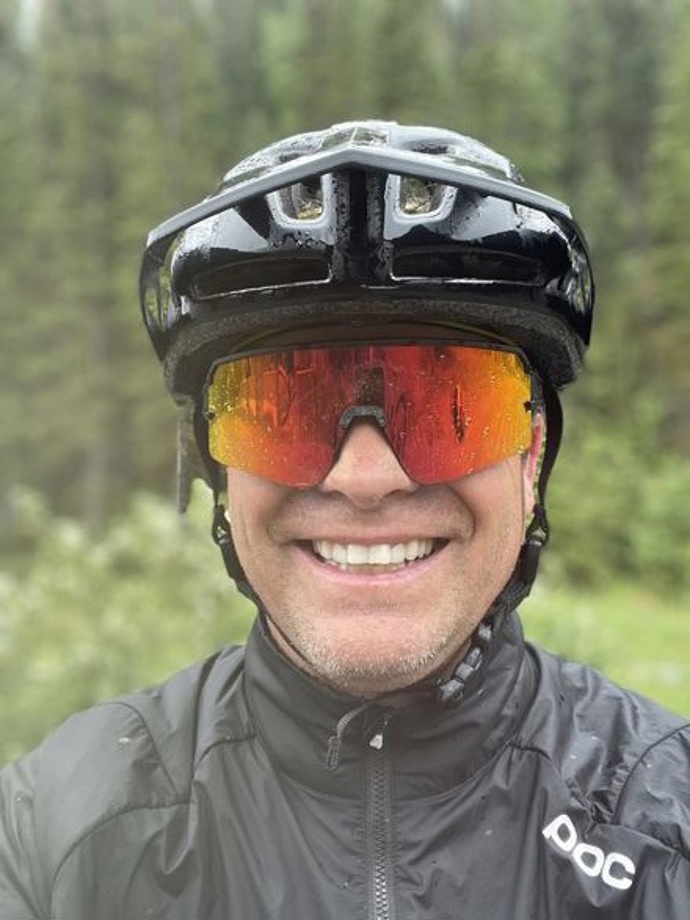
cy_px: 460
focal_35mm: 30
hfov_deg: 46.8
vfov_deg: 60.0
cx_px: 345
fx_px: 798
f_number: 2.2
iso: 32
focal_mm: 2.71
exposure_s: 1/121
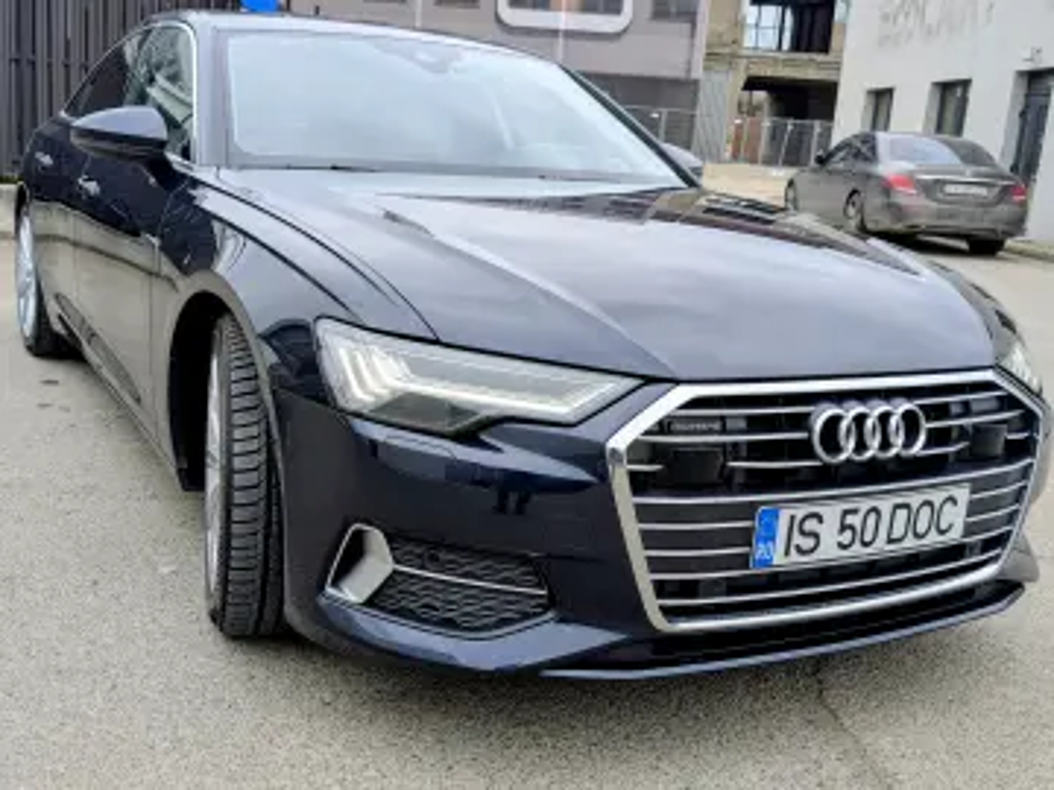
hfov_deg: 71.6
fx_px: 731
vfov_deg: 56.8
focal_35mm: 24
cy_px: 395
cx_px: 527
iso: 20
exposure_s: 1/392
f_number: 1.68
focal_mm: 6.9
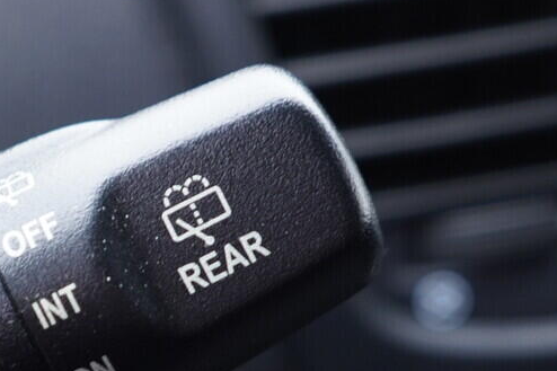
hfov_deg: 19.2
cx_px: 85
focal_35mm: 105
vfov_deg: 13.0
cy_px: 266
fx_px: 1624
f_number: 2.8
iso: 400
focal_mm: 24
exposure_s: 1/40
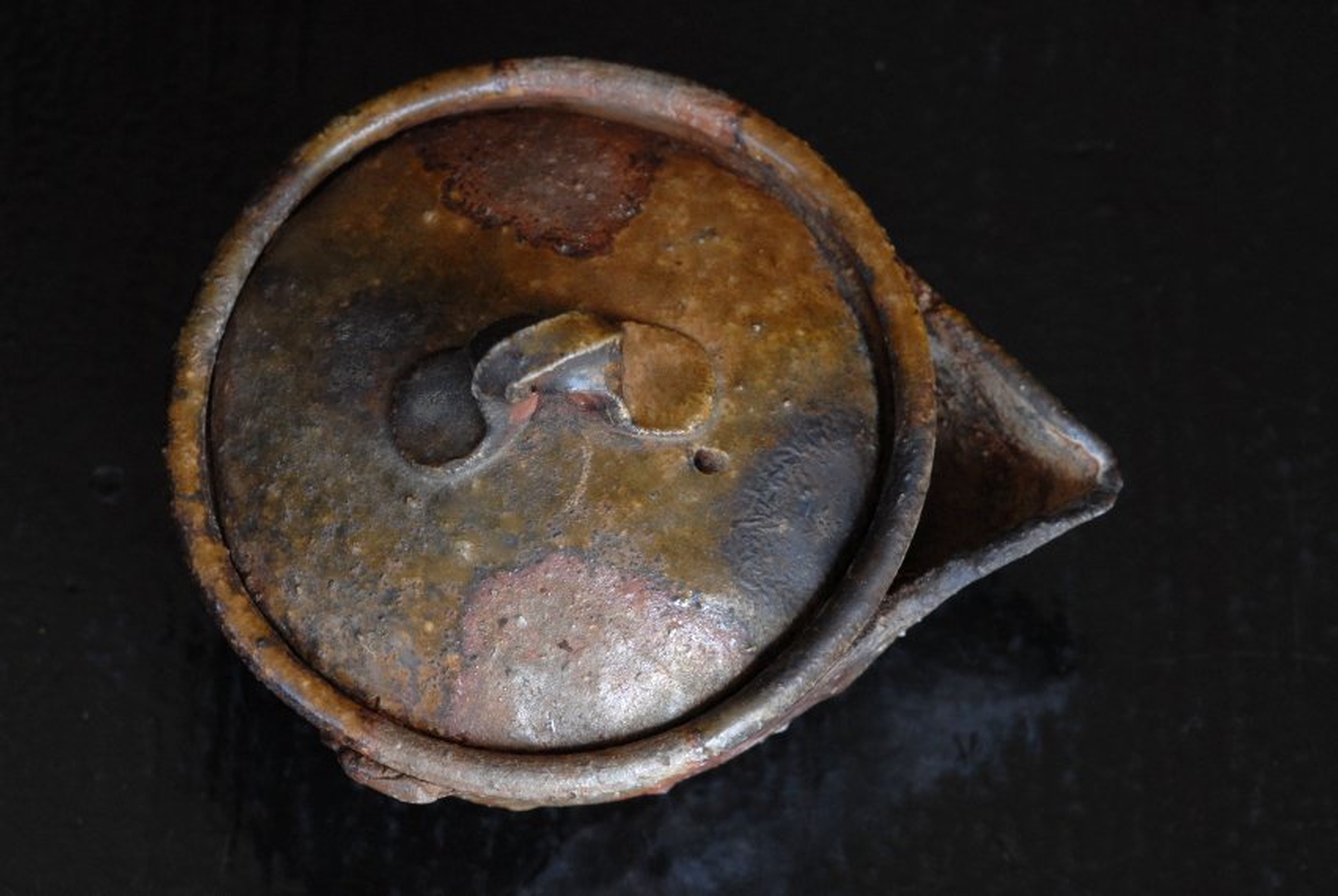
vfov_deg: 8.7
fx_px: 5862
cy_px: 448
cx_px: 669
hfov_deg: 13.0
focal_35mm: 158
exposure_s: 1/60
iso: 400
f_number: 11
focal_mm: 105
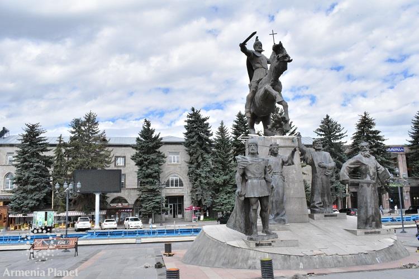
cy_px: 140
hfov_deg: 57.2
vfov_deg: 40.0
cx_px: 210
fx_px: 384
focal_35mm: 33
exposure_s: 1/800
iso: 3200
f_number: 25
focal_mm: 22
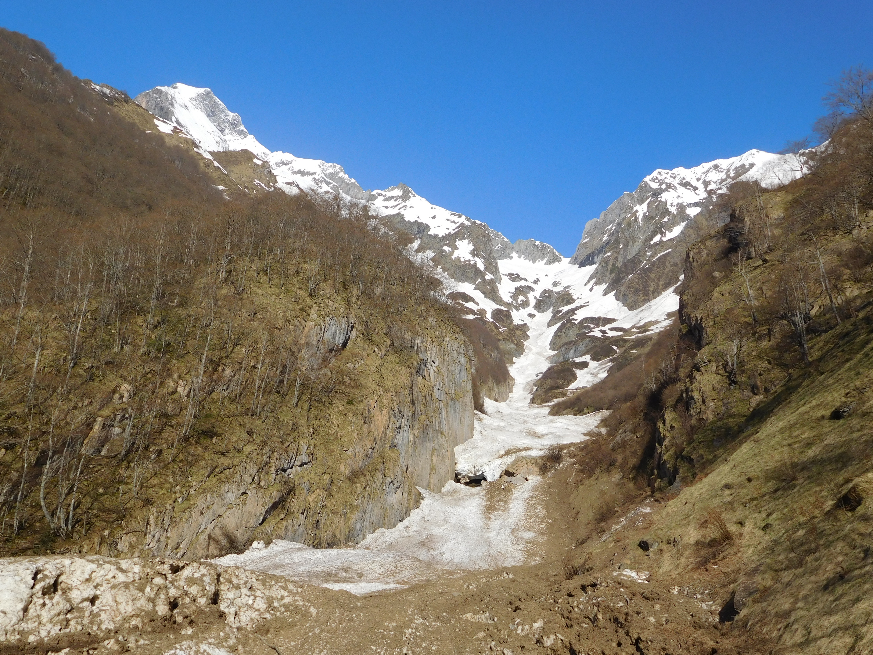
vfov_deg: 44.2
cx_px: 436
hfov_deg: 56.8
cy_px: 328
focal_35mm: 32
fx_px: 807
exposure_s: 1/400
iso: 125
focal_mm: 5.7
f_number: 7.2
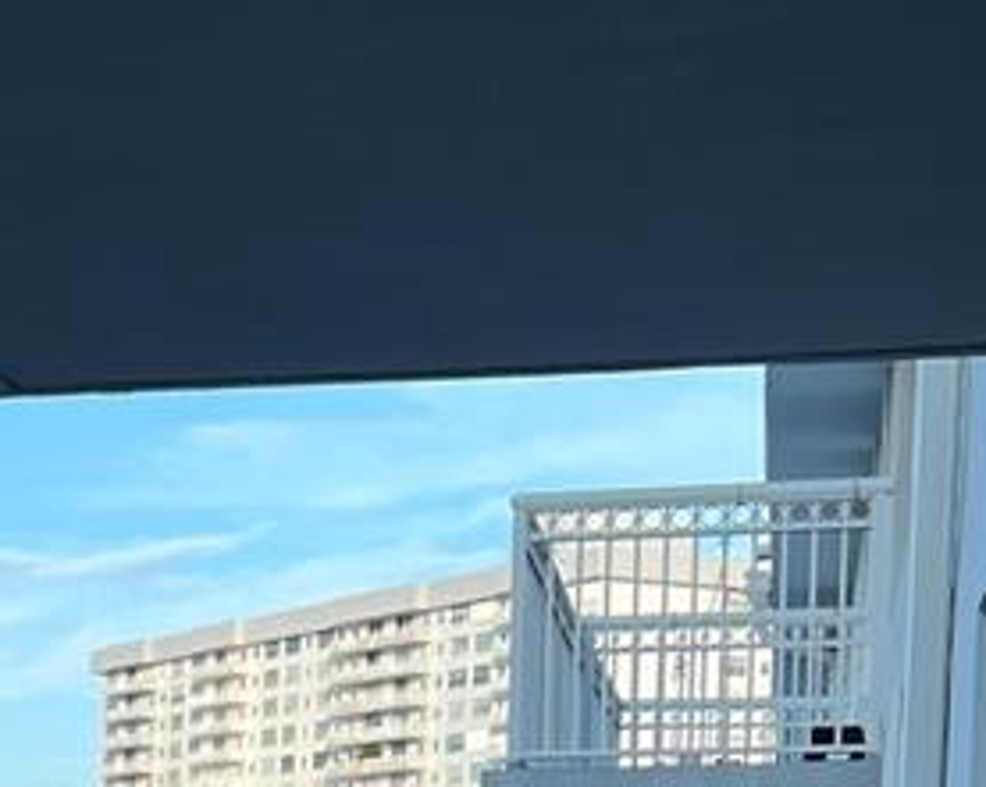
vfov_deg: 13.1
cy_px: 1243
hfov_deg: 16.5
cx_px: -313
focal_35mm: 110
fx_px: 3207
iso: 50
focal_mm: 5.7
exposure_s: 1/1901
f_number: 1.5
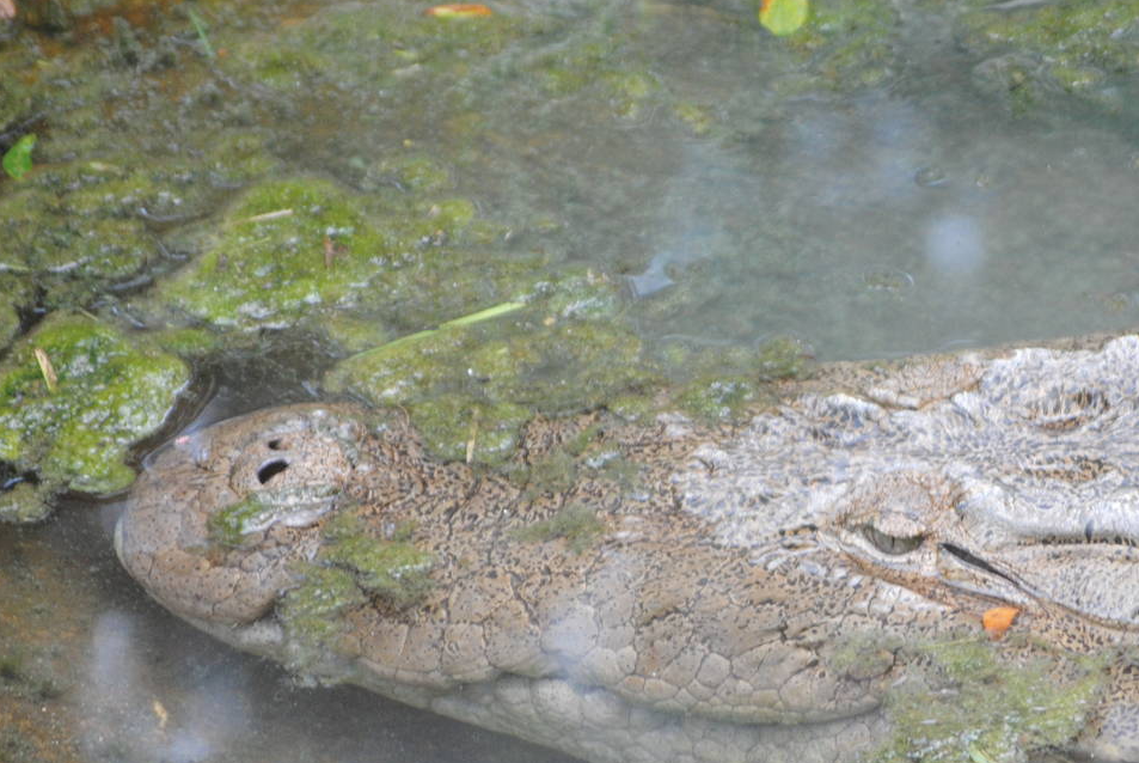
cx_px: 835
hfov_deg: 7.4
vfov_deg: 5.0
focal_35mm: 277
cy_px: 597
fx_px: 8775
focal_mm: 110
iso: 400
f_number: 4.5
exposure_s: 1/100
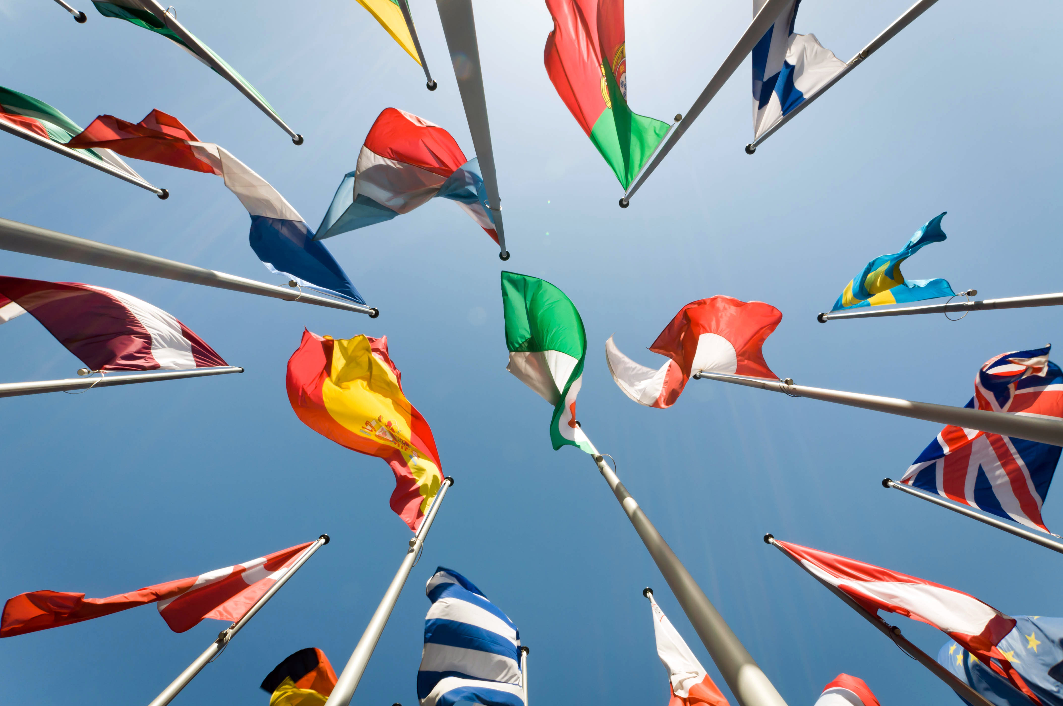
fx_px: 442
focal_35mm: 15
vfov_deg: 77.2
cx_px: 532
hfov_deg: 100.5
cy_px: 353
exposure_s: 1/125
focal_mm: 10
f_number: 16
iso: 200
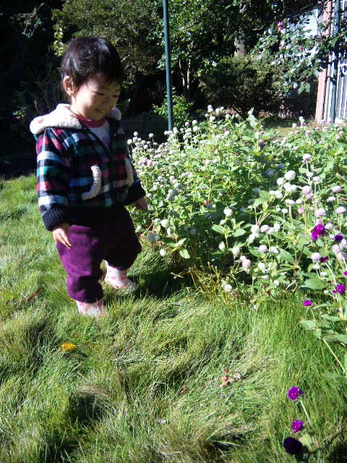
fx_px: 388
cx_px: 174
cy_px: 232
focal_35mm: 29
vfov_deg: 61.7
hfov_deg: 48.2
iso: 100
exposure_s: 1/462
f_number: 2.8
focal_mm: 4.82
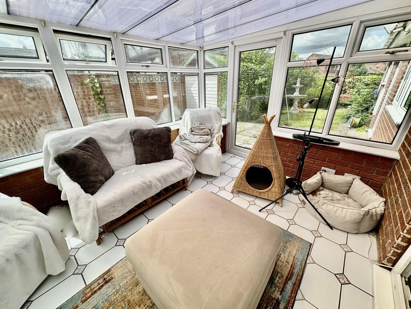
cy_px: 154
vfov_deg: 85.7
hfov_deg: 102.1
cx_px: 206
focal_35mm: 14
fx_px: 166
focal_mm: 2.22
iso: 40
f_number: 2.2
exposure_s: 1/1033
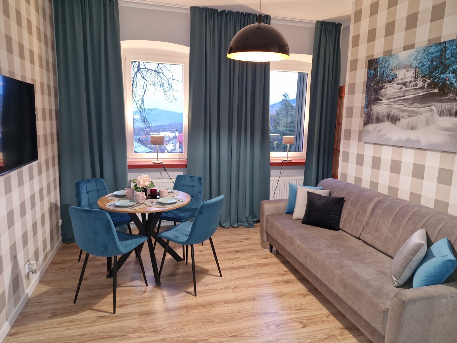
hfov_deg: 73.9
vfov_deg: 58.9
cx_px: 228
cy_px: 172
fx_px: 304
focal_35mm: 23
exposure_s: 1/17
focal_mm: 5.54
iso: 220
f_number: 1.8
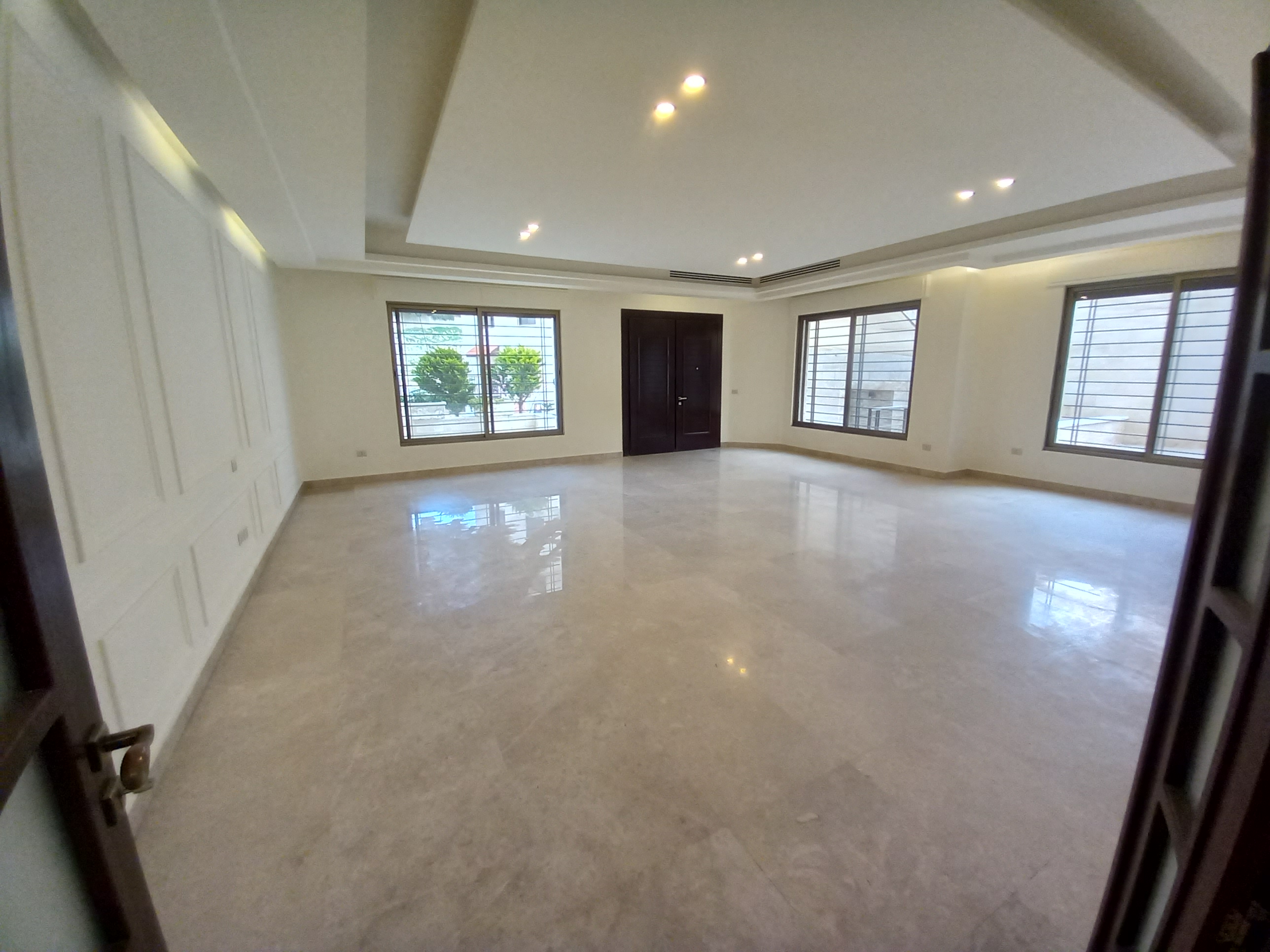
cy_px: 476
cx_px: 635
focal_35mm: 13
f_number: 2.2
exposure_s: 1/50
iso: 100
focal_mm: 1.13
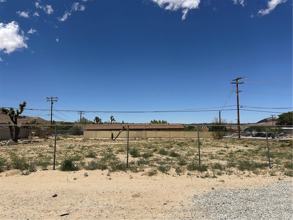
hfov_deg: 71.6
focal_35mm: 24
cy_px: 110
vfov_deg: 56.8
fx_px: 203
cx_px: 146
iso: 80
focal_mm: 6.86
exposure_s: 1/9709
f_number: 1.78
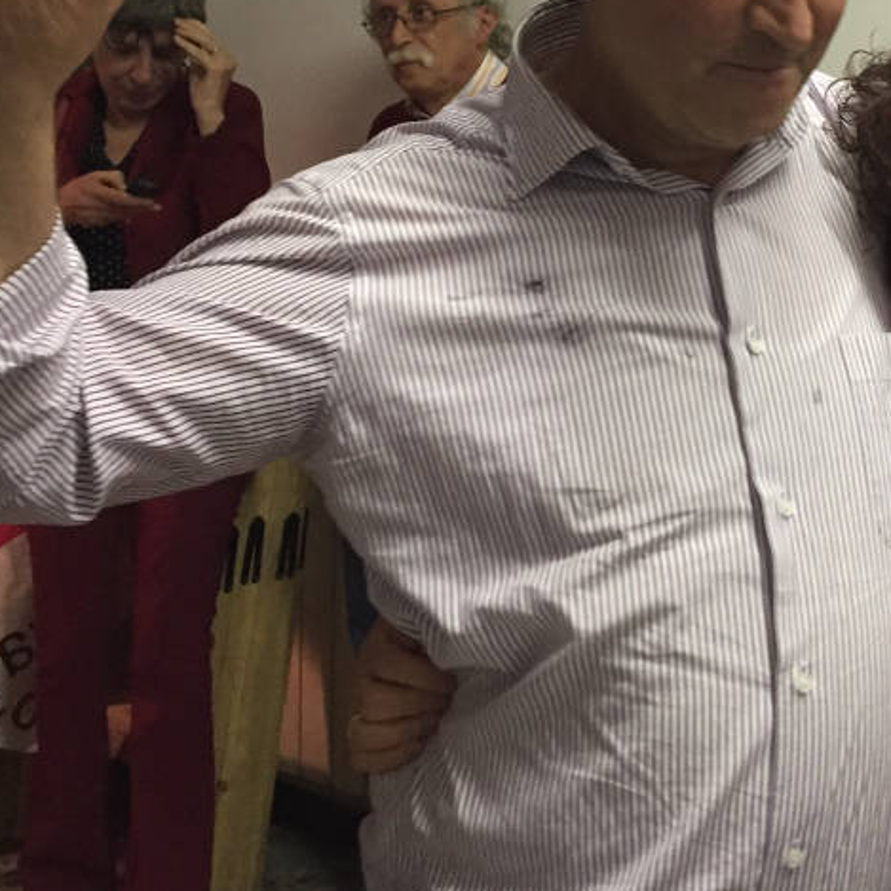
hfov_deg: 29.6
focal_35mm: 56
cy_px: 188
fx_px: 1631
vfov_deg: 29.9
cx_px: 762
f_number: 2.2
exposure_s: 1/33
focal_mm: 4.15
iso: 250
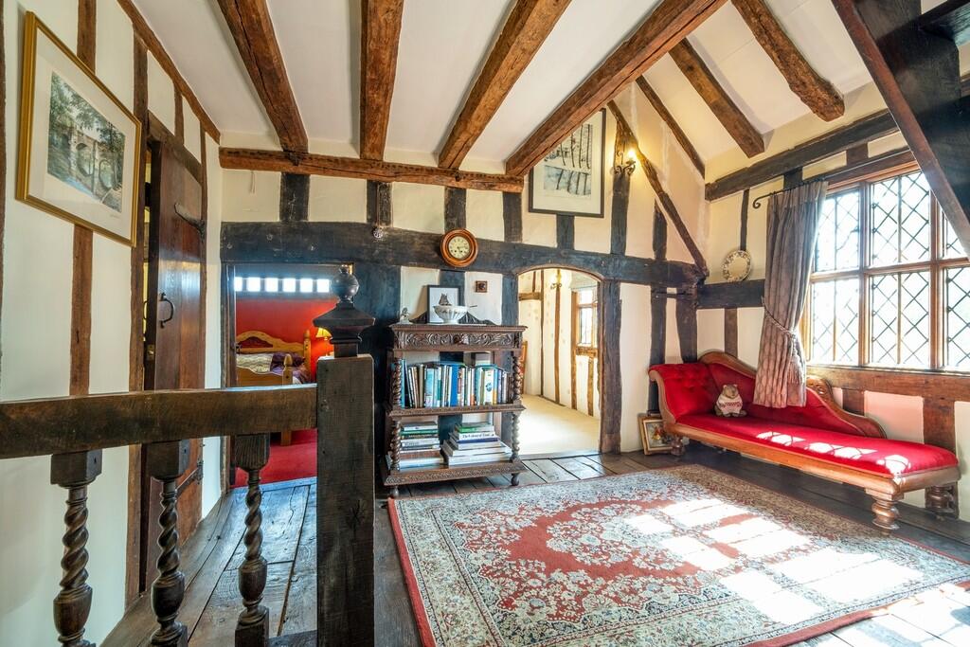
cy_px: 324
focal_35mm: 15
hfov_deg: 100.4
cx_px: 485
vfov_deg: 77.3
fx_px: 404
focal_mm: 10.1
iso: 160
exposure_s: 1/8
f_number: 7.1
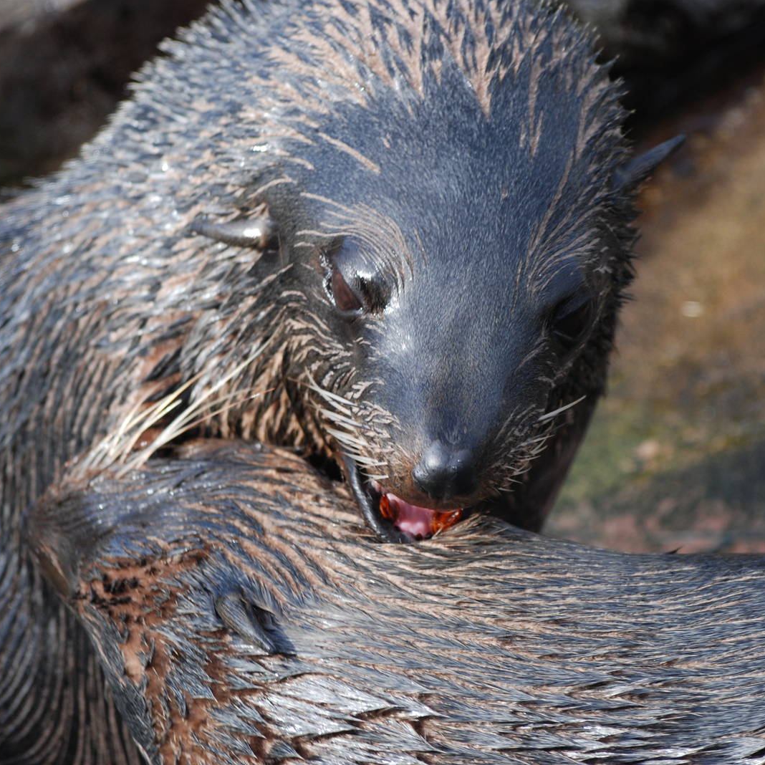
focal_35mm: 325
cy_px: 382
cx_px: 333
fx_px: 8126
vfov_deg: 5.4
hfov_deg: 5.4
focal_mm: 170
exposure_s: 1/500
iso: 320
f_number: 4.8
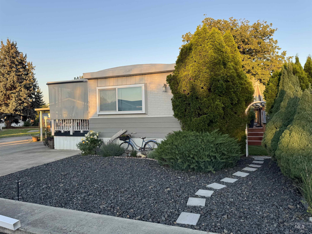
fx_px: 216
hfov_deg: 71.6
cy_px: 117
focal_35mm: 24
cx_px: 156
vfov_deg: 56.8
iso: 80
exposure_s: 1/747
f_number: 1.78
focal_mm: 6.76
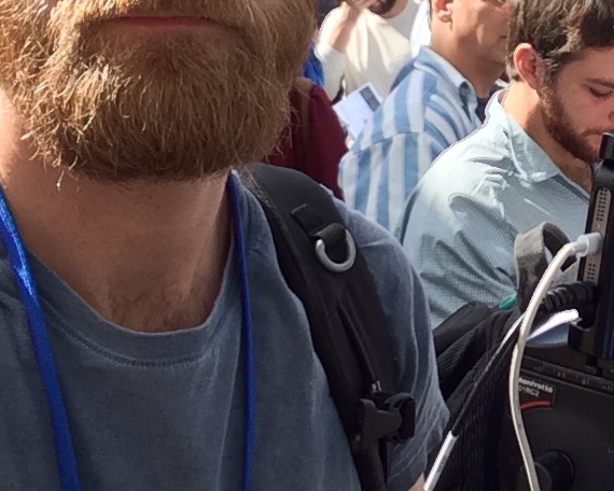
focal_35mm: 68
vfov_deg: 22.2
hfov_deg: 27.1
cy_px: 93
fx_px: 1236
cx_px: 538
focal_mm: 2.15
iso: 50
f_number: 2.4
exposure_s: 1/471
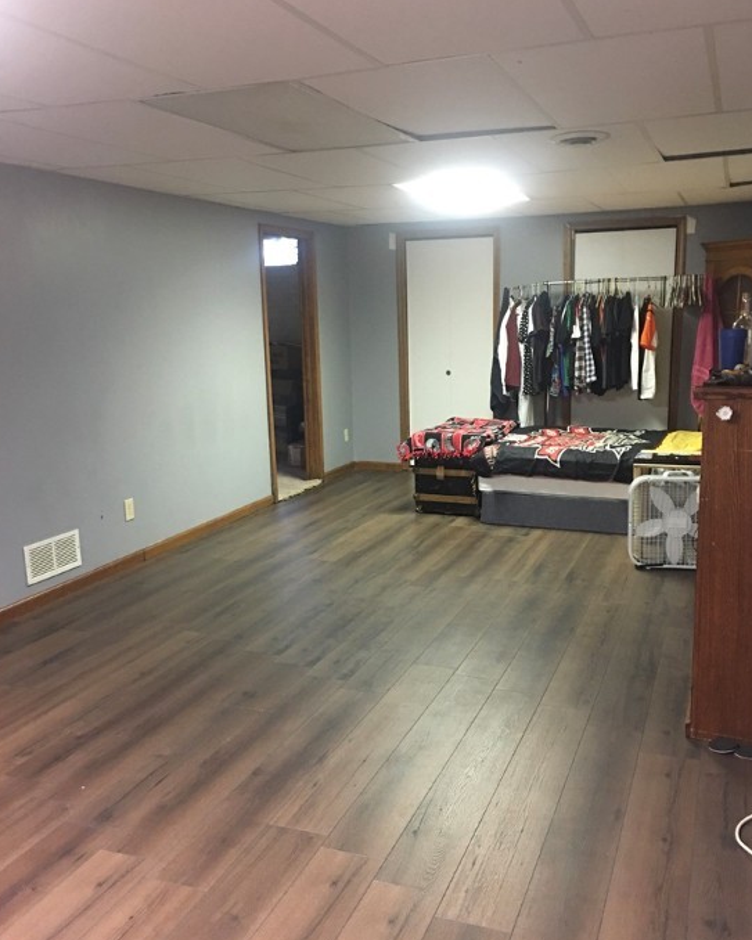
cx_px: 389
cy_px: 494
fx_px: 890
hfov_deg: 45.8
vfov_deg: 55.6
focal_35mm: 32
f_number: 2.2
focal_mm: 4.15
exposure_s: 1/4
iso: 64
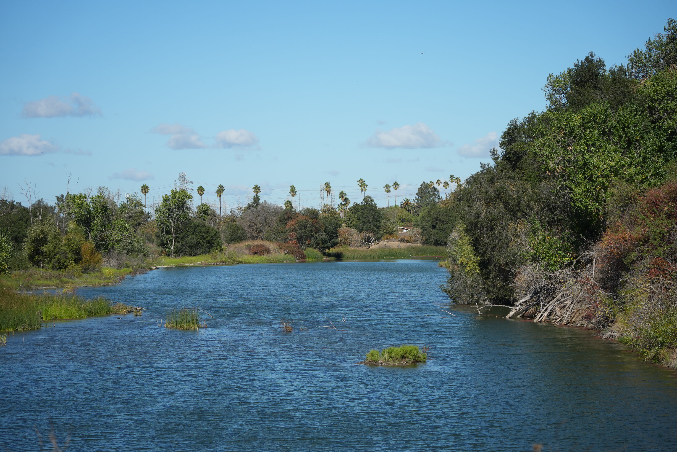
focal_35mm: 104
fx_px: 1956
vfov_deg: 13.2
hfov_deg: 19.6
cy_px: 226
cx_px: 338
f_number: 5.6
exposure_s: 1/2500
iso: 400
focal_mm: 104
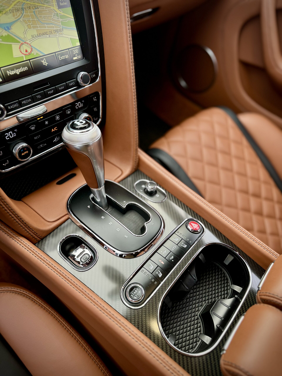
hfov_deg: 56.8
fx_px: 261
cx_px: 141
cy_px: 188
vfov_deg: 71.6
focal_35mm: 24
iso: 64
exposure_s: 1/75
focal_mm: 6.76
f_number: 1.78
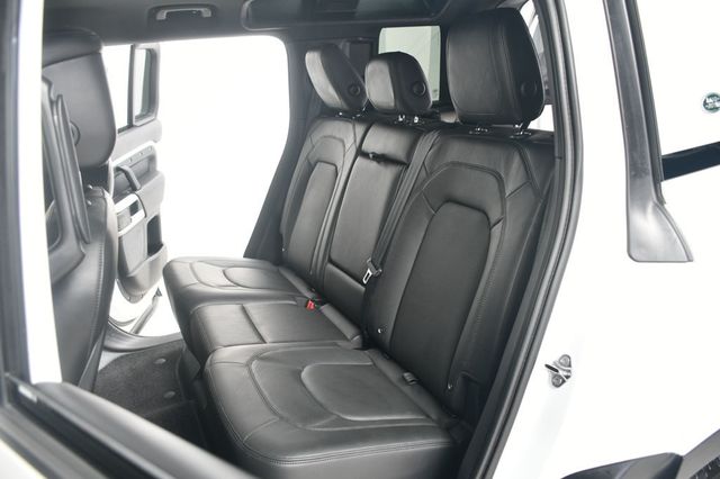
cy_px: 240
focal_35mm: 27
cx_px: 360
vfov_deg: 47.9
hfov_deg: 67.4
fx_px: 540
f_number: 4
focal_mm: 18
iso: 100
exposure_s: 1/160
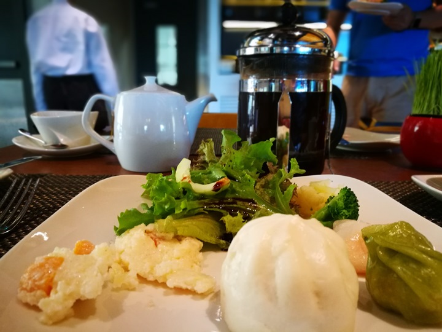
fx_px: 345
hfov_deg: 65.3
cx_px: 221
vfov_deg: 51.4
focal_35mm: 27
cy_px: 166
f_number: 4
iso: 500
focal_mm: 4.5
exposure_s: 1/25
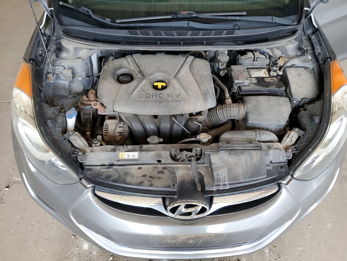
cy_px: 130
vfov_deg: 53.1
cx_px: 174
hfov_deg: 67.3
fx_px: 261
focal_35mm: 26
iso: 90
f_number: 1.5
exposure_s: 1/120
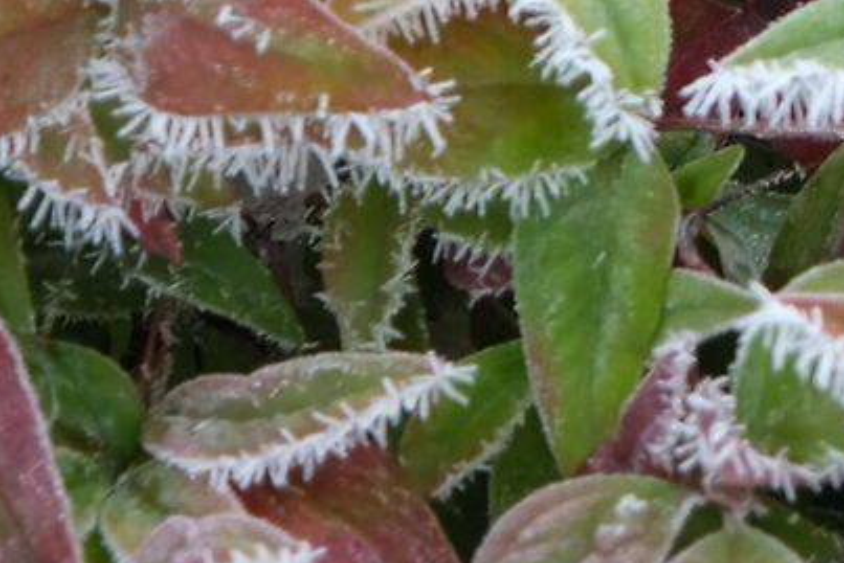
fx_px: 16744
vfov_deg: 1.9
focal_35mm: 714
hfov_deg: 2.8
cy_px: -839
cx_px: 2362
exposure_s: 1/125
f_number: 4
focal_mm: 80
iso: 160
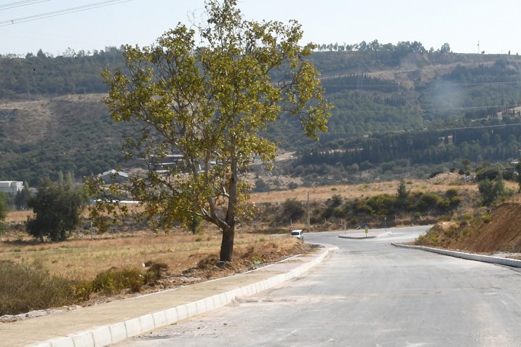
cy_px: 339
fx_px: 1114
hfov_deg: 25.5
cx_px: 473
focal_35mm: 77
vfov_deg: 17.3
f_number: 22
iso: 640
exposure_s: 1/250
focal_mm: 22
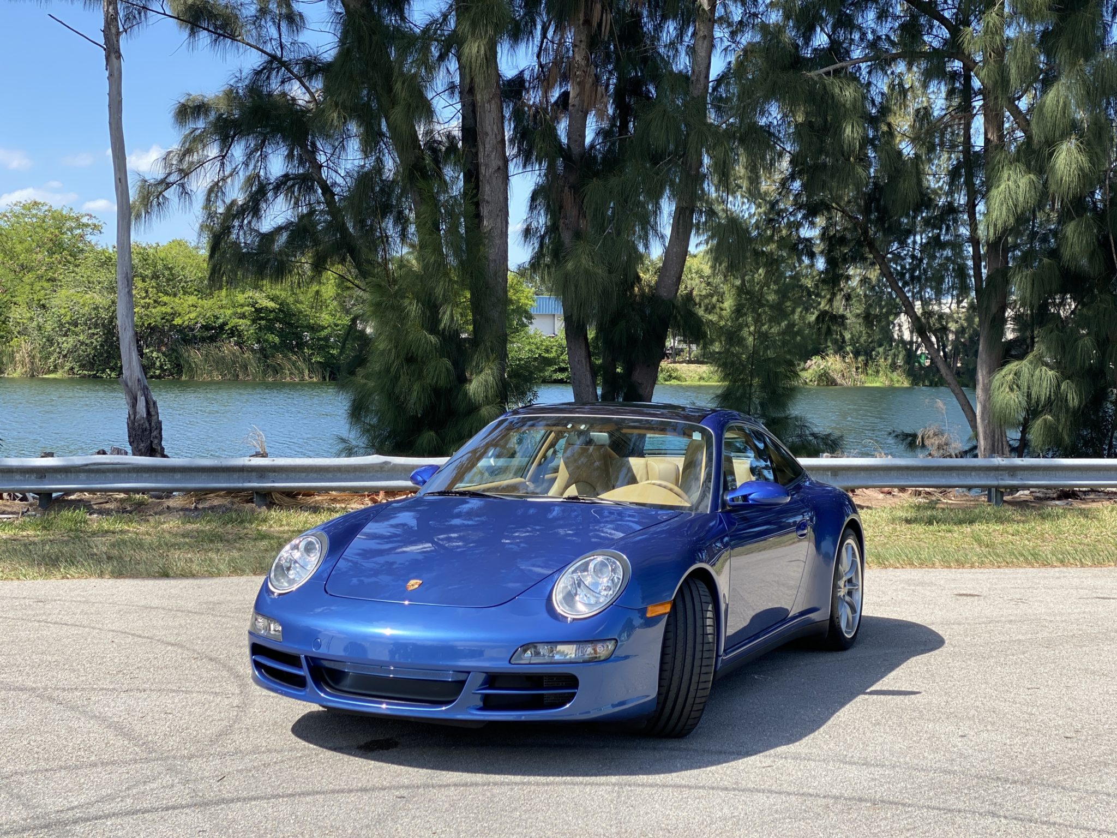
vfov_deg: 28.0
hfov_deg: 36.8
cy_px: 419
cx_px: 558
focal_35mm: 52
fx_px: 1678
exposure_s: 1/623
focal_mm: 6
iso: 20
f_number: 2
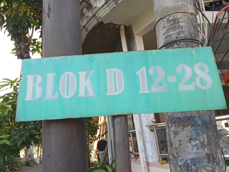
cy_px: 86
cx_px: 114
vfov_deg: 51.4
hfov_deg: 65.3
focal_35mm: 27
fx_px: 179
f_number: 2
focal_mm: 2.79
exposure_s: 1/355
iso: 200
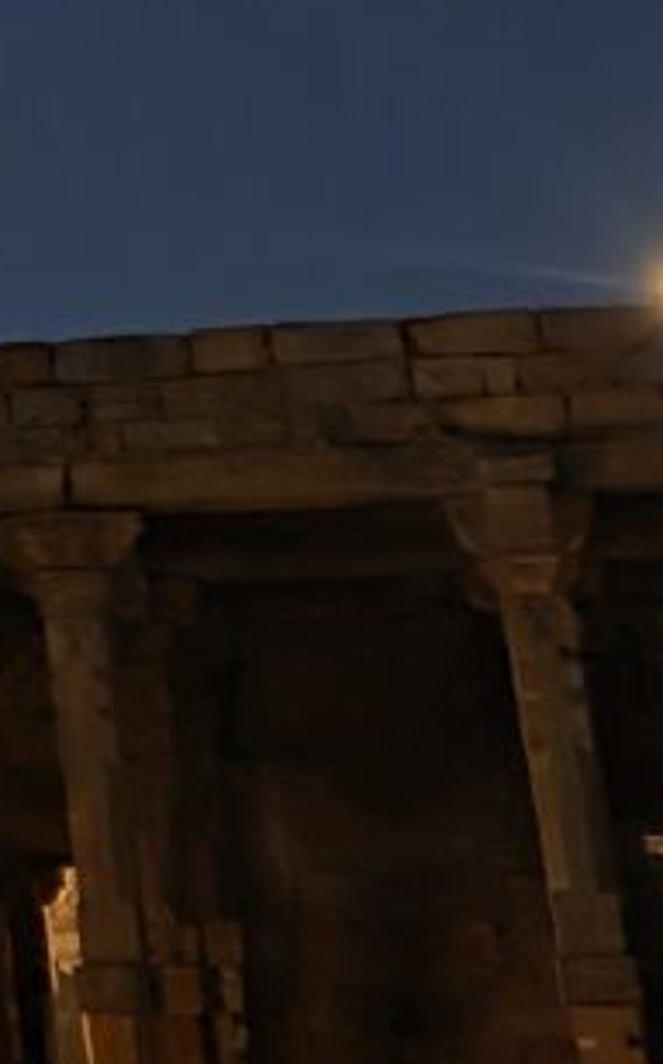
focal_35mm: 114
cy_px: -377
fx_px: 3302
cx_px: -729
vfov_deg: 17.1
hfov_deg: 10.4
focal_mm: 5.4
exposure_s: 1/16.7
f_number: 1.8
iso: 2500
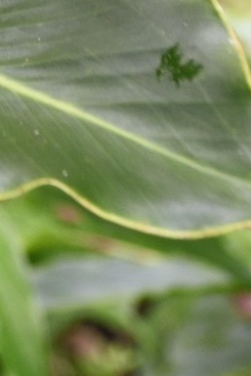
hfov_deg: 3.0
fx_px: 4785
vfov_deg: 4.3
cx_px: -348
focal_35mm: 458
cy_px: -806
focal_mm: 70
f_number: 7.1
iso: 800
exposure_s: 1/100
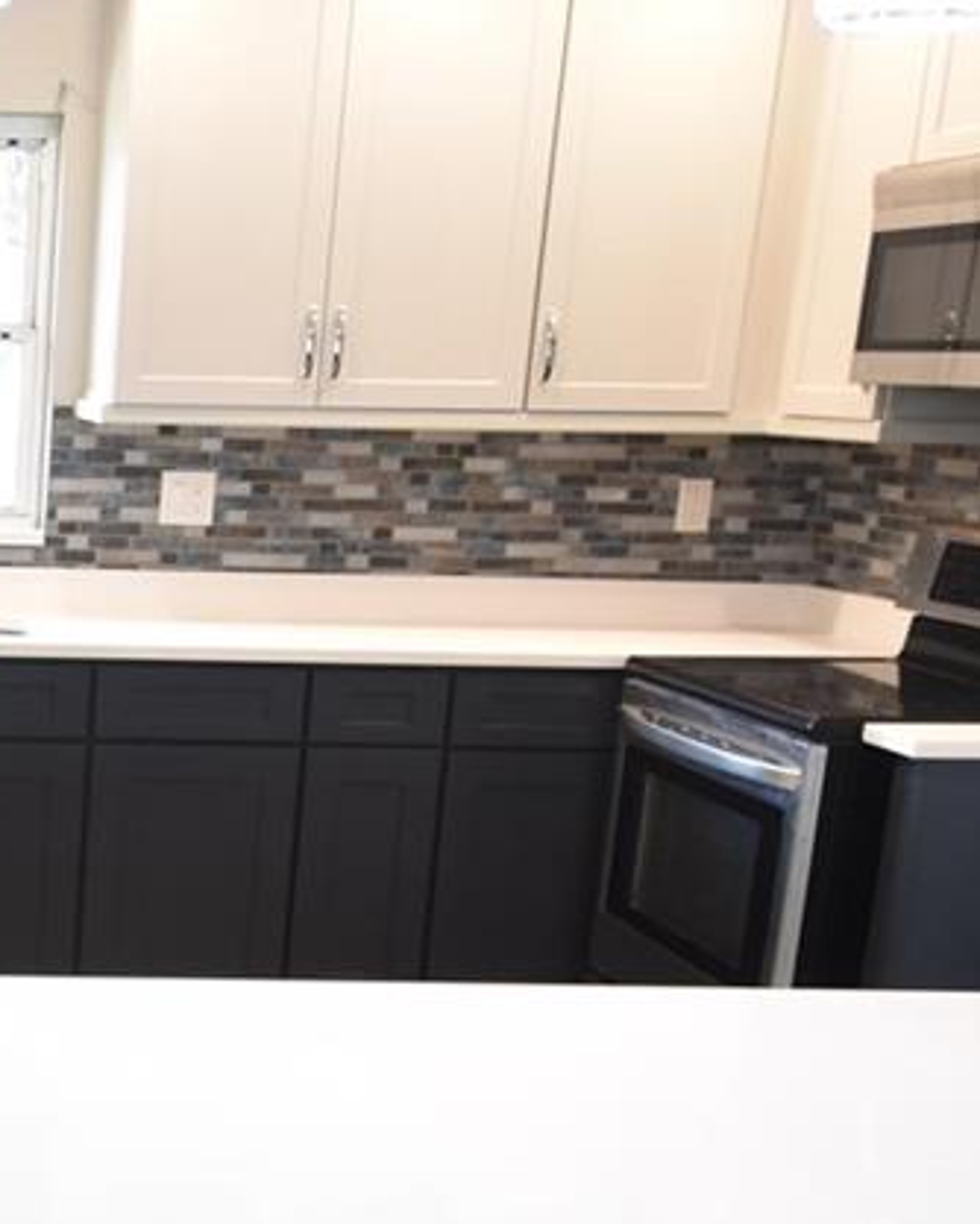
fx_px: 1956
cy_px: 881
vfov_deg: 34.2
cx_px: -223
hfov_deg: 25.1
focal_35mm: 54
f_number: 3.5
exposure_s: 1/60
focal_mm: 10
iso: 800
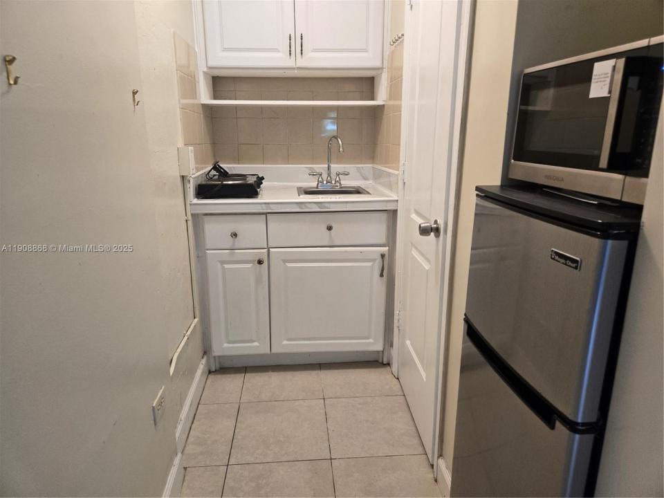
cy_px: 249
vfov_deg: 58.9
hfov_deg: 73.9
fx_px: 441
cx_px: 332
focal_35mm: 23
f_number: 1.8
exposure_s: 1/120
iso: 250
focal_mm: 5.4
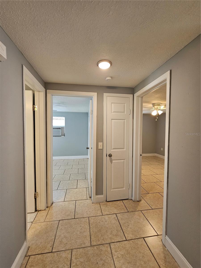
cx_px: 100
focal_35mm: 13
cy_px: 134
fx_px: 101
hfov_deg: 89.9
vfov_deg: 106.2
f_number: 2.2
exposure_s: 1/60
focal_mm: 2.2
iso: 125
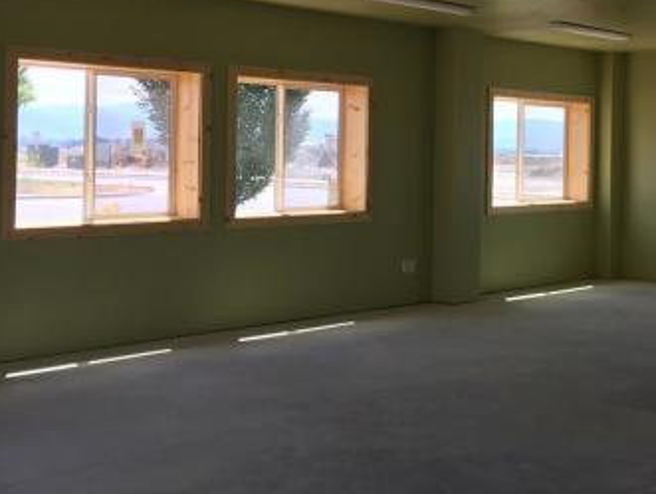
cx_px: 499
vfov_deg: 25.9
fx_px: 1062
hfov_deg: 33.6
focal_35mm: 56
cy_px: 145
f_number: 2.2
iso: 32
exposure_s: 1/200
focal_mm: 4.15
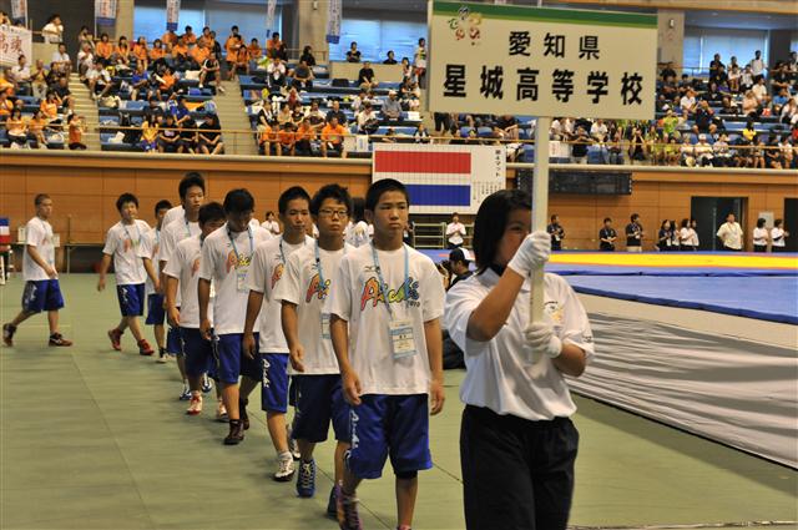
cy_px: 265
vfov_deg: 21.9
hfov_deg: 32.4
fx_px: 1373
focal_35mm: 62
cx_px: 399
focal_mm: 62
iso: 2000
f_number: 8
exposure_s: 1/80
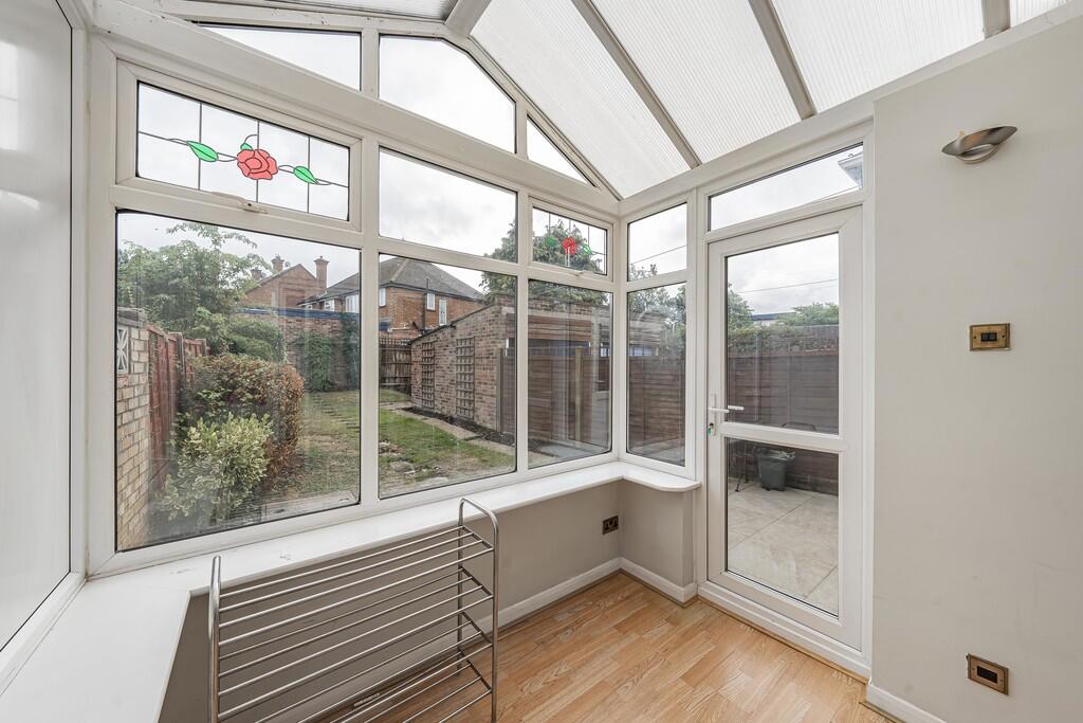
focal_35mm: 12
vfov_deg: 90.0
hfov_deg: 112.6
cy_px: 362
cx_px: 542
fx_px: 361
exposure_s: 1/125
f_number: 9
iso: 320
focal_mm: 12
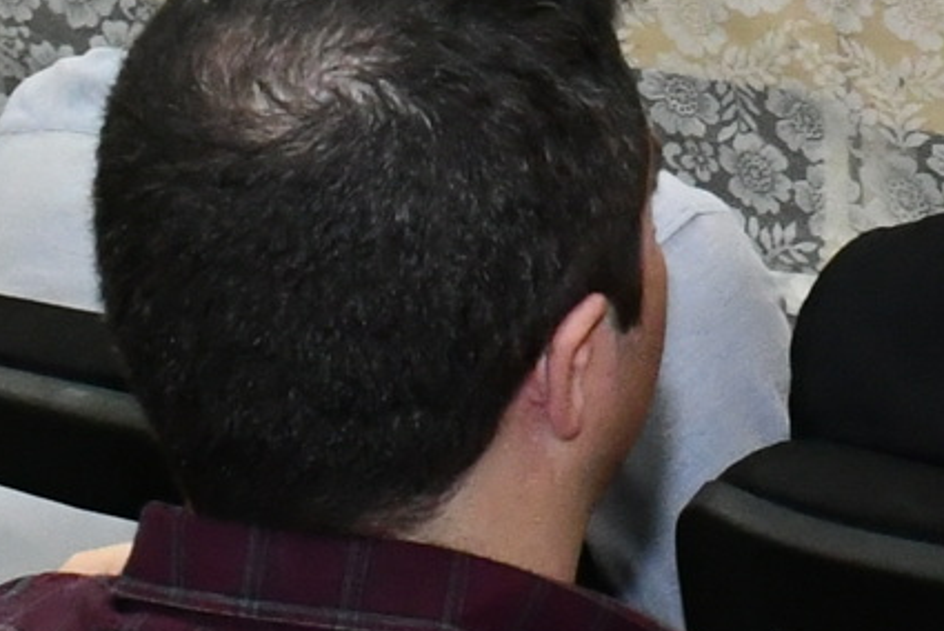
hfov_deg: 6.7
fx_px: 7898
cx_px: 1515
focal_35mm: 301
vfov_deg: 4.5
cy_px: -707
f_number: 10
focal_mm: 31
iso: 3200
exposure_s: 1/100
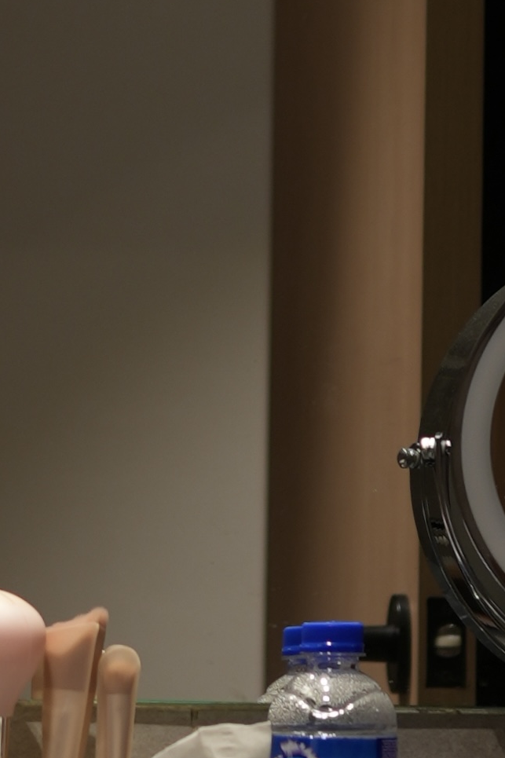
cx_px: -139
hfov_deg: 6.0
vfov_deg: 9.0
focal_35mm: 228
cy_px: 185
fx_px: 4799
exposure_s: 1/50
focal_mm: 35
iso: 100
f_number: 2
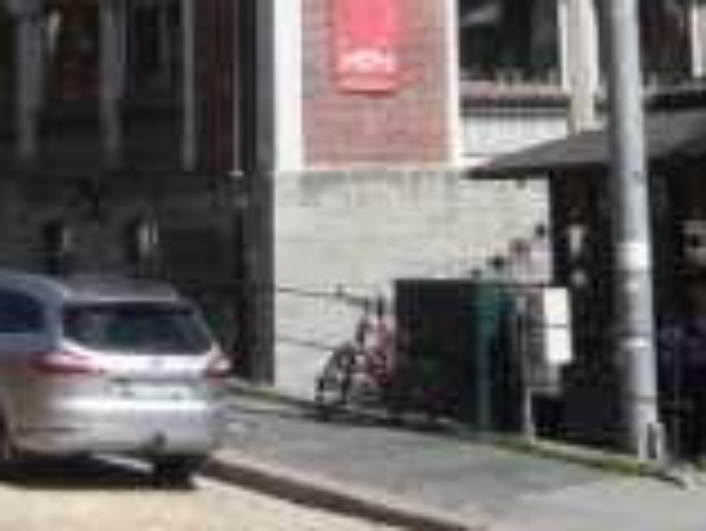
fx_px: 2327
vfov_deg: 12.6
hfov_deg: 17.2
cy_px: -153
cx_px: 279
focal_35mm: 114
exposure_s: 1/160
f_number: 9
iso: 100
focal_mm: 6.6
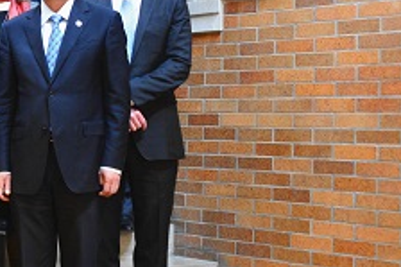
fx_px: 946
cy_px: 107
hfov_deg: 22.8
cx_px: -20
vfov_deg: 16.0
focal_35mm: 85
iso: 3200
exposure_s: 1/8
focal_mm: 38
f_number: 5.6
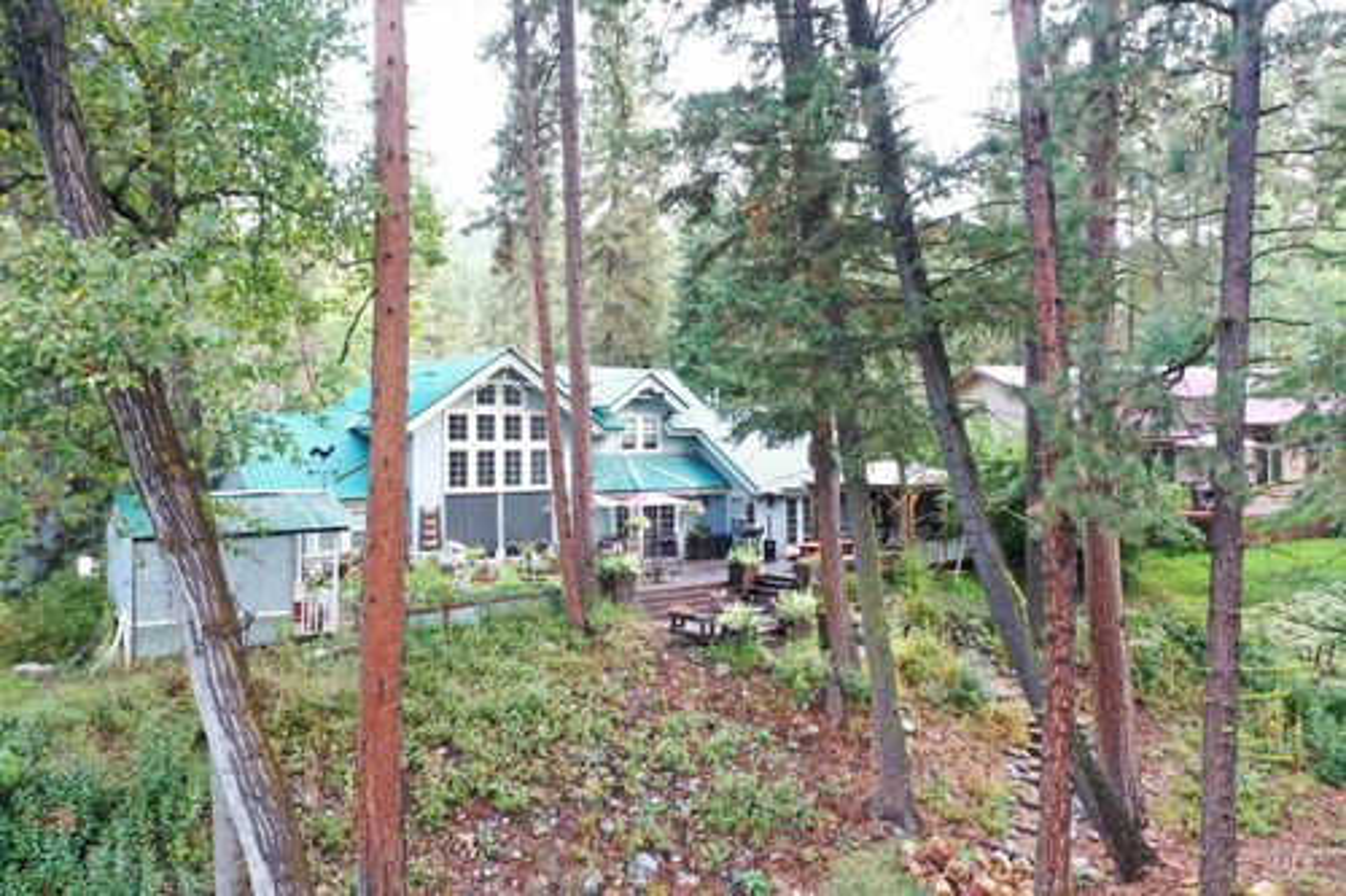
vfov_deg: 46.4
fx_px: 1046
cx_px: 673
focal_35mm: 28
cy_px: 448
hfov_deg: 65.5
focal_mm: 10.26
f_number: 2.8
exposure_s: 1/30
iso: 120
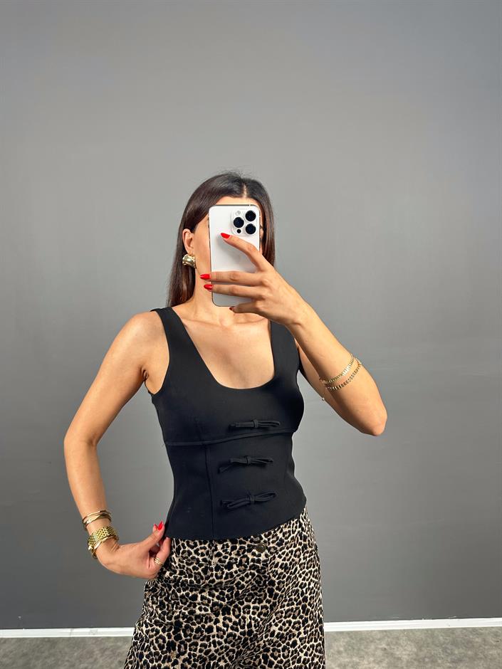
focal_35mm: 24
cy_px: 334
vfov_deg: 71.6
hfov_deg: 56.8
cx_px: 251
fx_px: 464
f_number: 1.78
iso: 250
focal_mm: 6.86
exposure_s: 1/96
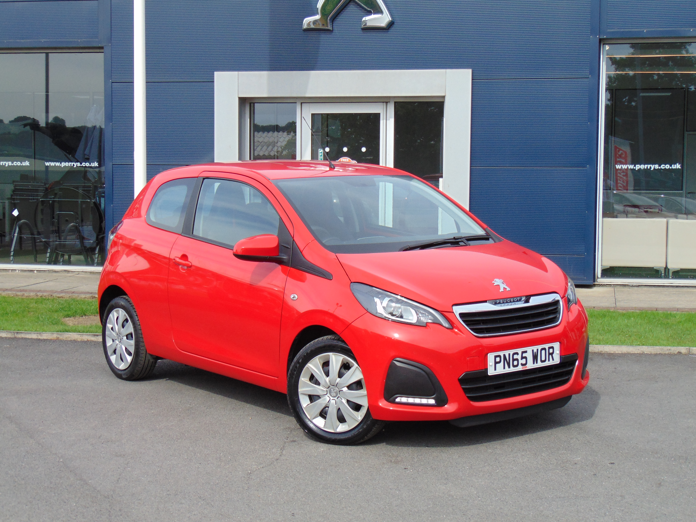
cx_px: 348
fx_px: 1206
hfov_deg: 32.2
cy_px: 261
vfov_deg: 24.4
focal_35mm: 60
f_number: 3.6
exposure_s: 1/640
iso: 80
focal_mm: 10.8
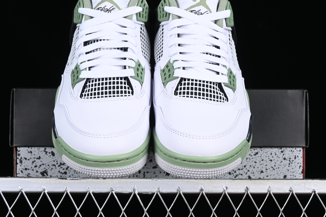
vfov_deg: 15.4
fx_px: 806
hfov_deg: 22.9
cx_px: 157
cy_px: 96
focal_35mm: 89
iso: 160
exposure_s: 1/100
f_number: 8
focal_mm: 48
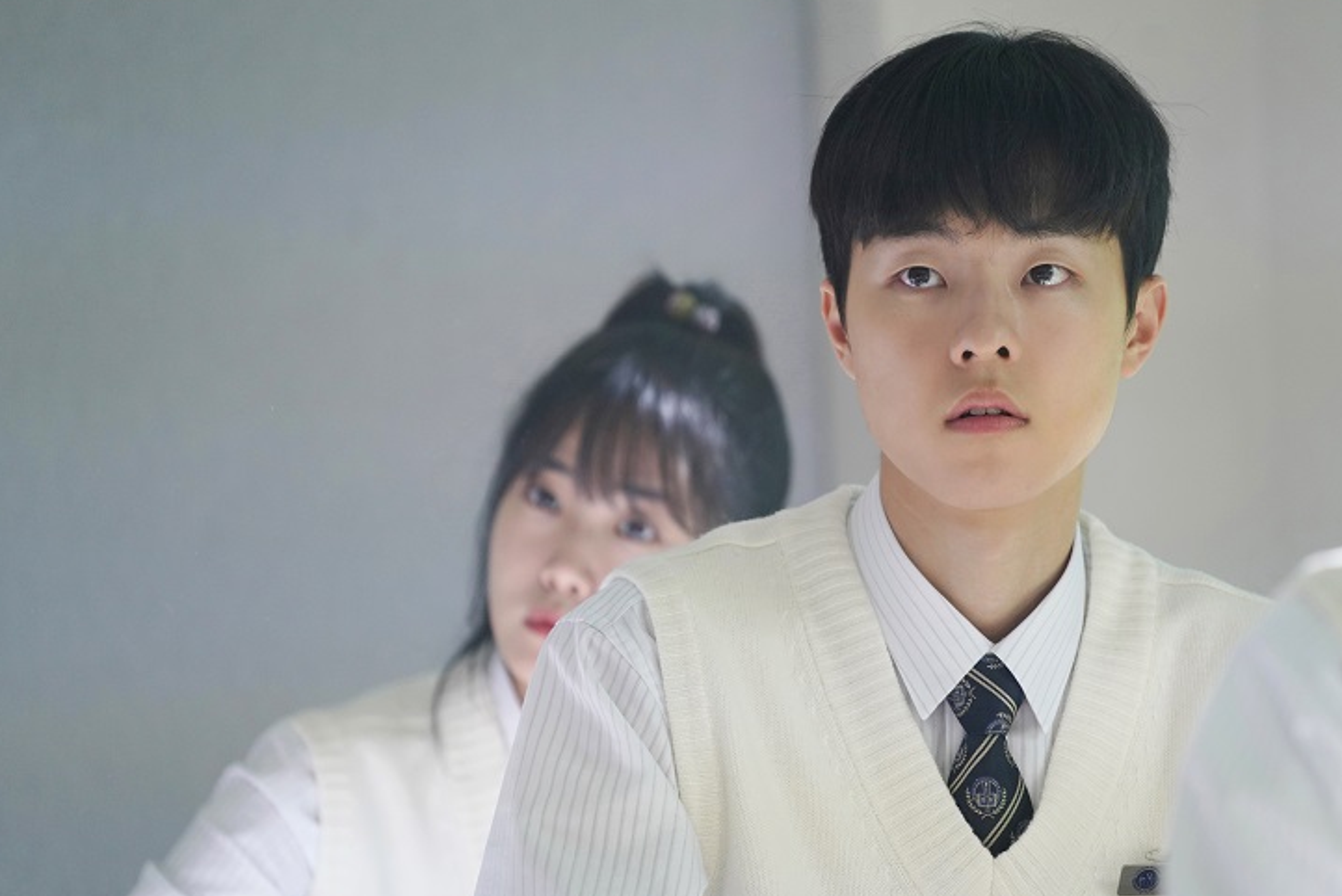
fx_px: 10330
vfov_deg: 5.0
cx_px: 916
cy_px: 503
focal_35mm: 277
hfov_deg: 7.4
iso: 640
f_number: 4
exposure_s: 1/320
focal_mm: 200
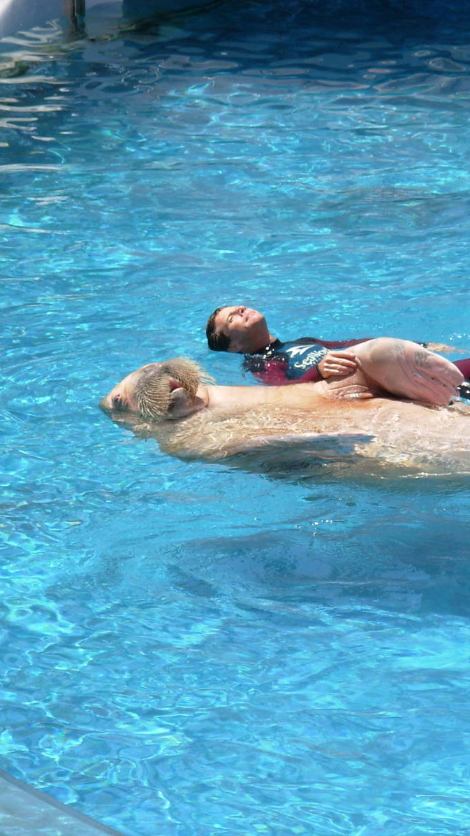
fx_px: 6135
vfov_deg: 7.8
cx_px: 282
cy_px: 418
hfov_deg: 4.4
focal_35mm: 277
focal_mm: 31.4
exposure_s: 1/406
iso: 50
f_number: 5
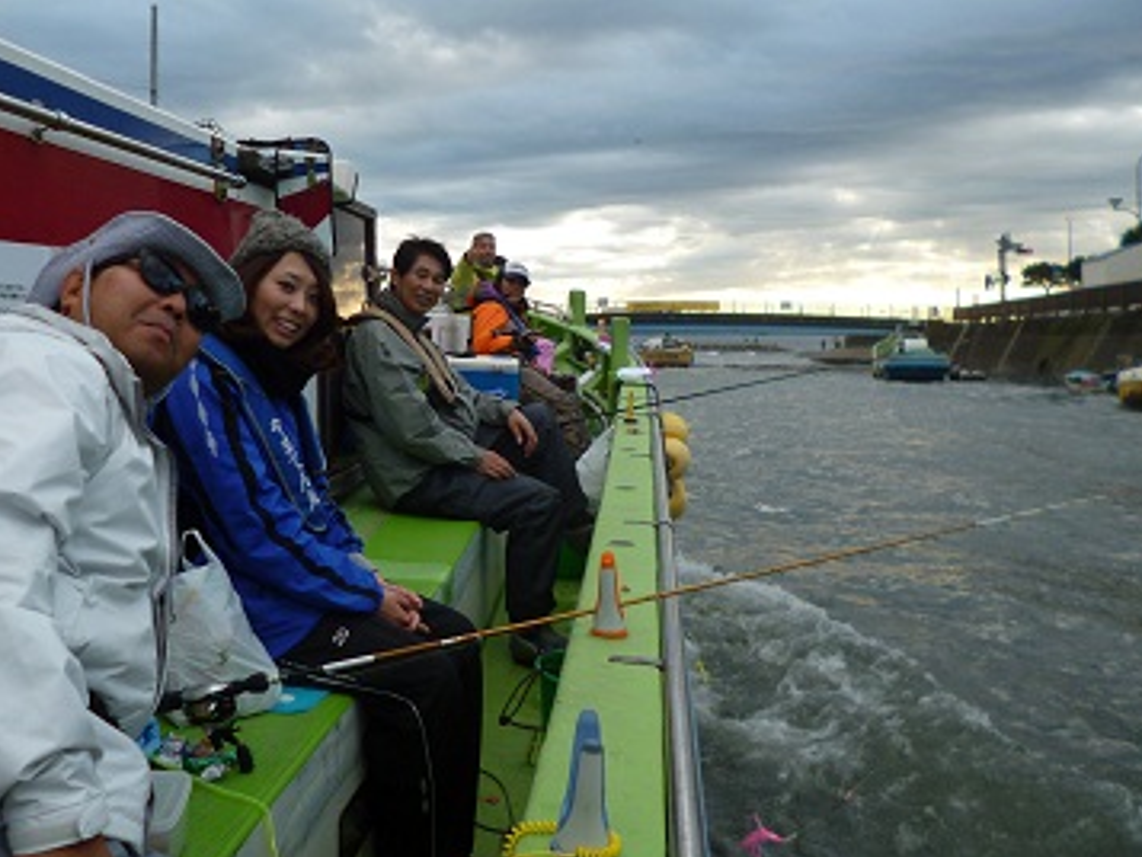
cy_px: 312
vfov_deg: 43.8
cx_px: 390
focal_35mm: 32
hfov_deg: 55.7
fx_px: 1056
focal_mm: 4.3
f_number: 2.5
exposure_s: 1/640
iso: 100
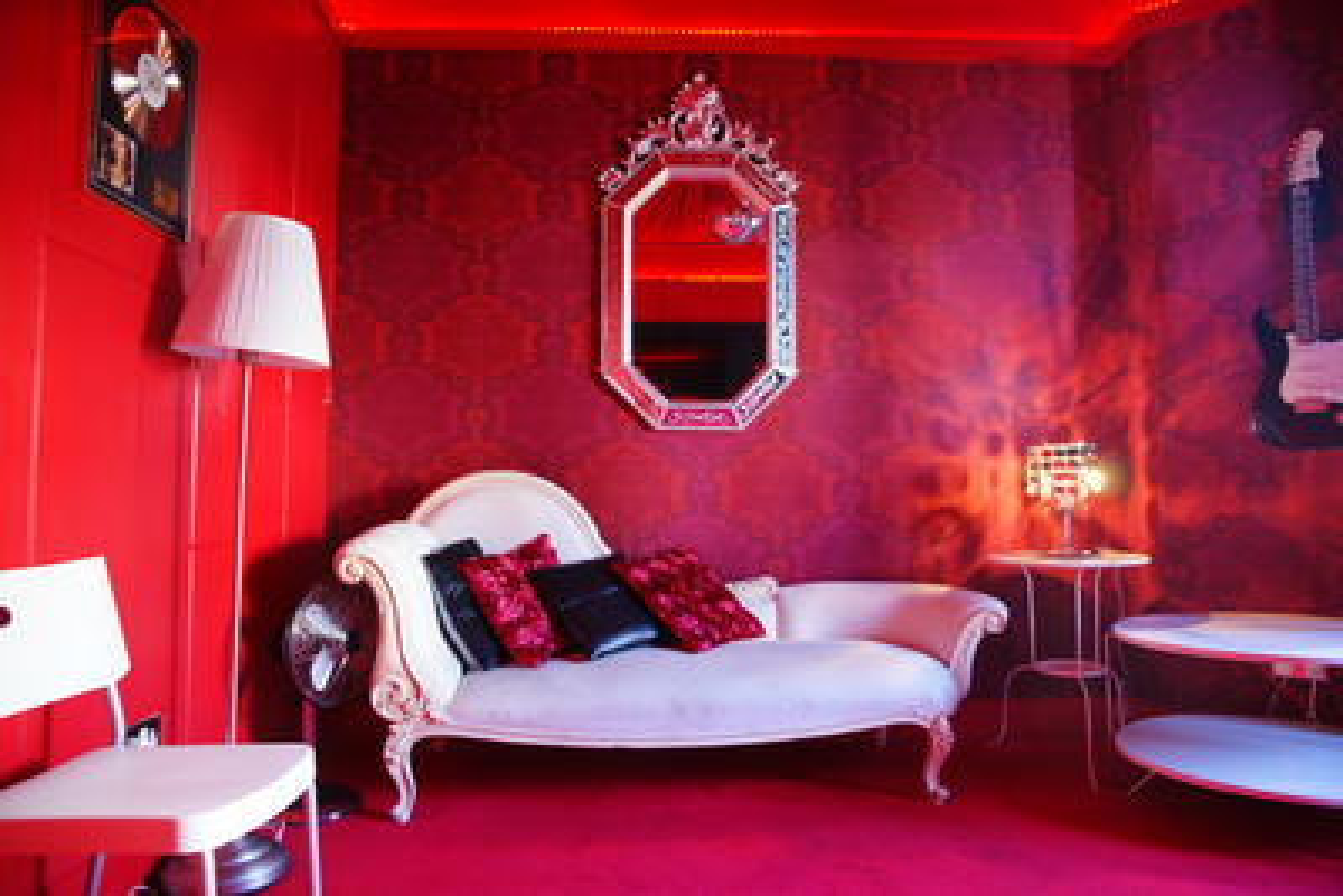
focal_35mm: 24
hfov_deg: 73.7
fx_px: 896
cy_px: 448
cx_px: 672
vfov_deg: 53.2
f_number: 3.2
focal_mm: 24
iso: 250
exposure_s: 1/5
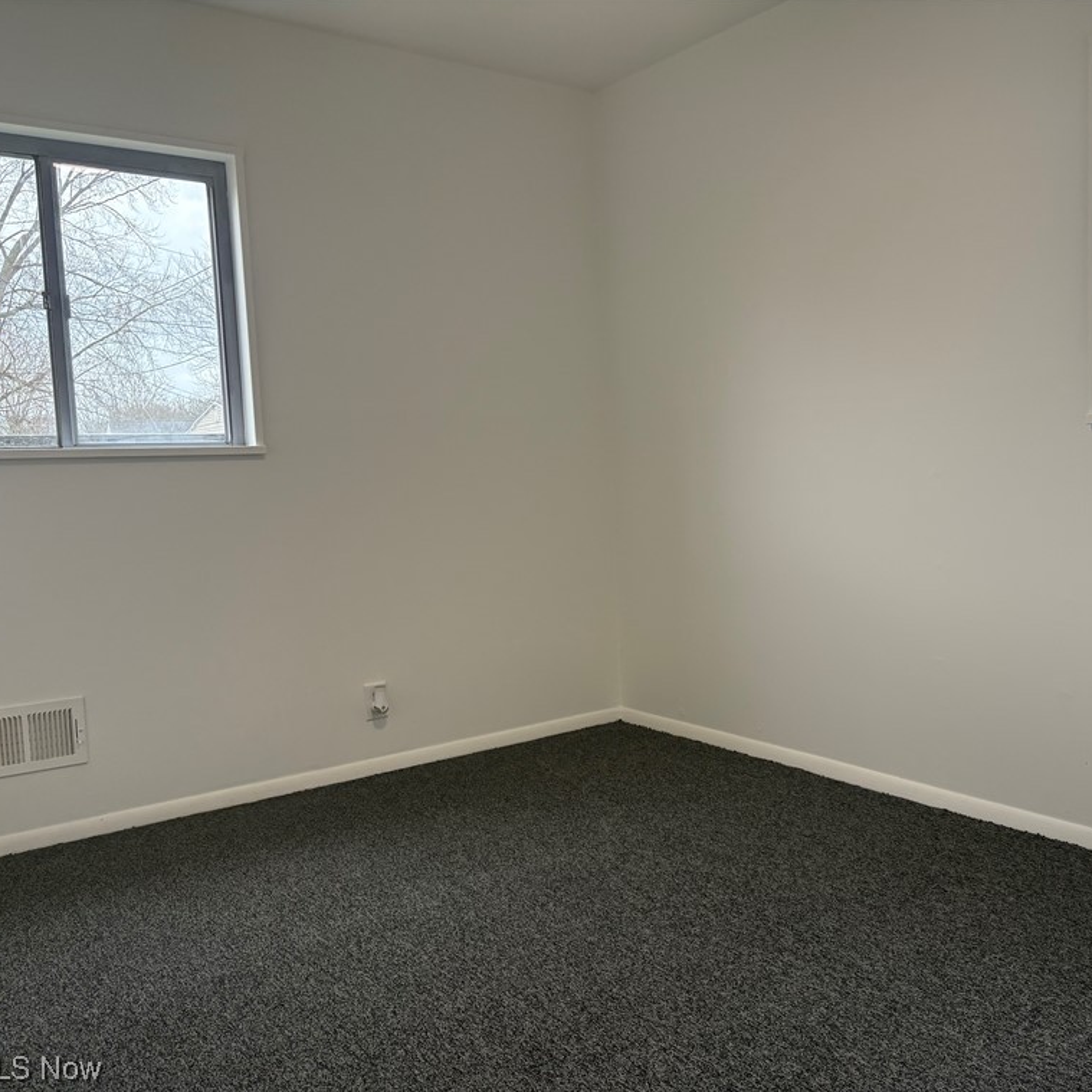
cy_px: 548
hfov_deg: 51.9
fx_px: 1106
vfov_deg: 52.5
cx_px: 696
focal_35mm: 31
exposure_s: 1/199
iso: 125
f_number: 1.6
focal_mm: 5.96
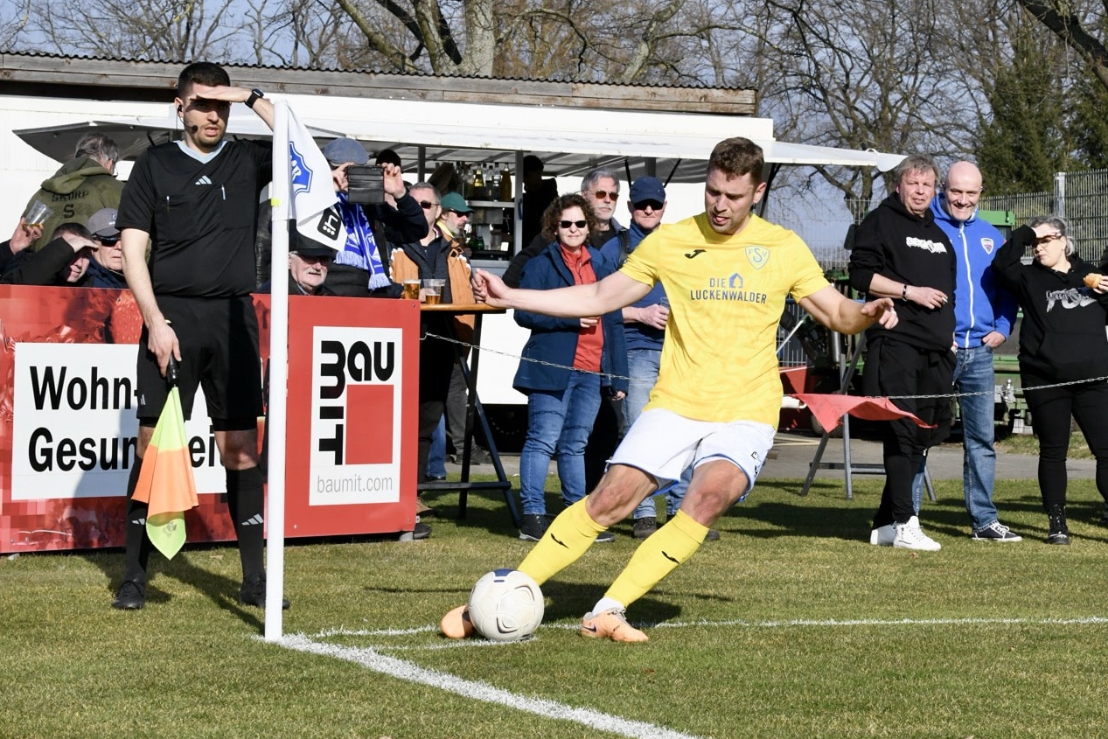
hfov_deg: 20.6
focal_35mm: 99
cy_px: 372
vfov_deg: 13.8
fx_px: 3047
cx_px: 550
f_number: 16
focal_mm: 98
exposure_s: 1/1600
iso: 2500
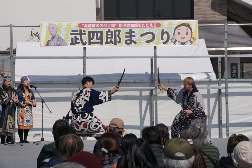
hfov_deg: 16.1
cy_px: 84
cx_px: 126
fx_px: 893
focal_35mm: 128
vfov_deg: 10.8
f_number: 13
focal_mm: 85
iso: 320
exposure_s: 1/1000
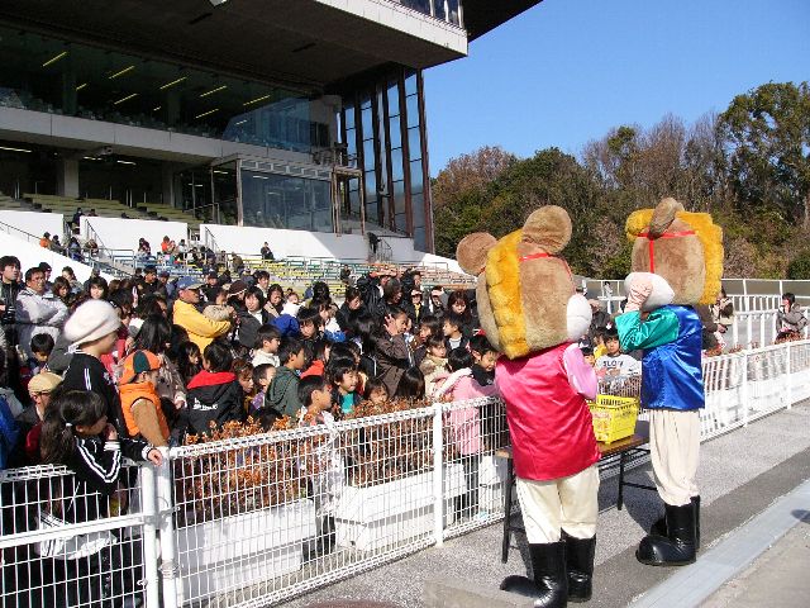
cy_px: 304
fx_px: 842
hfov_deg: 51.4
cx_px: 405
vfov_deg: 39.7
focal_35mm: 36
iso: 100
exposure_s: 1/1000
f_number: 7.3
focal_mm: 6
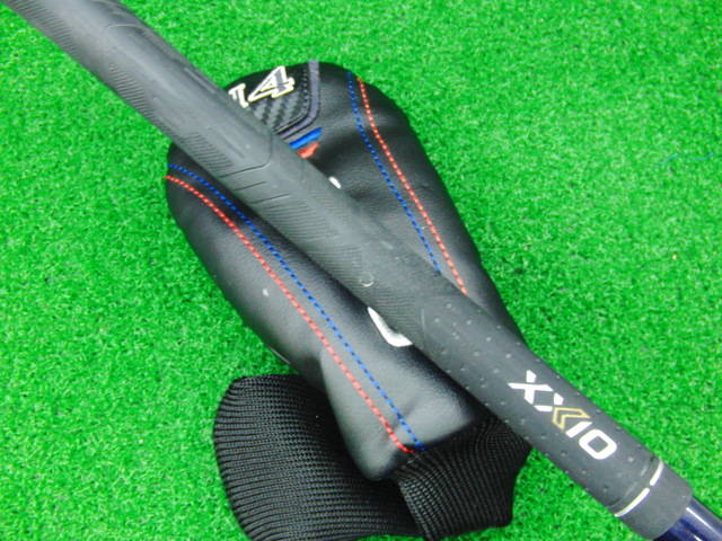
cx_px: 361
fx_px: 772
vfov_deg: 38.7
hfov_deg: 50.1
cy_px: 270
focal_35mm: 37
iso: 400
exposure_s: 1/15
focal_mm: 6.42
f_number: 3.6
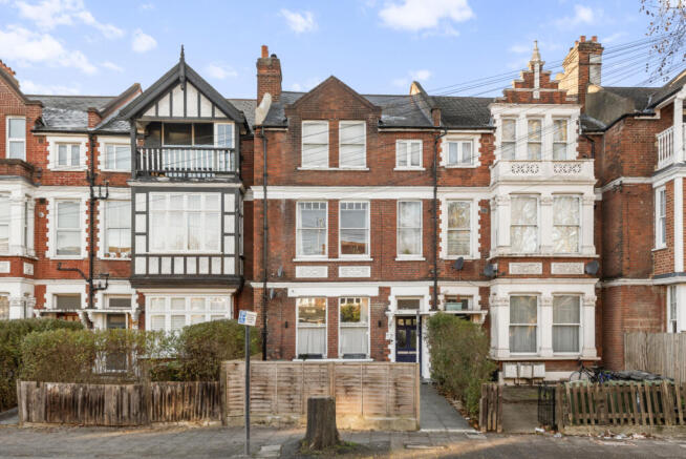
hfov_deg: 65.4
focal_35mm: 28
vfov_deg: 46.5
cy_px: 230
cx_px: 343
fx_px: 534
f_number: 10
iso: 640
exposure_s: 1/250
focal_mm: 28
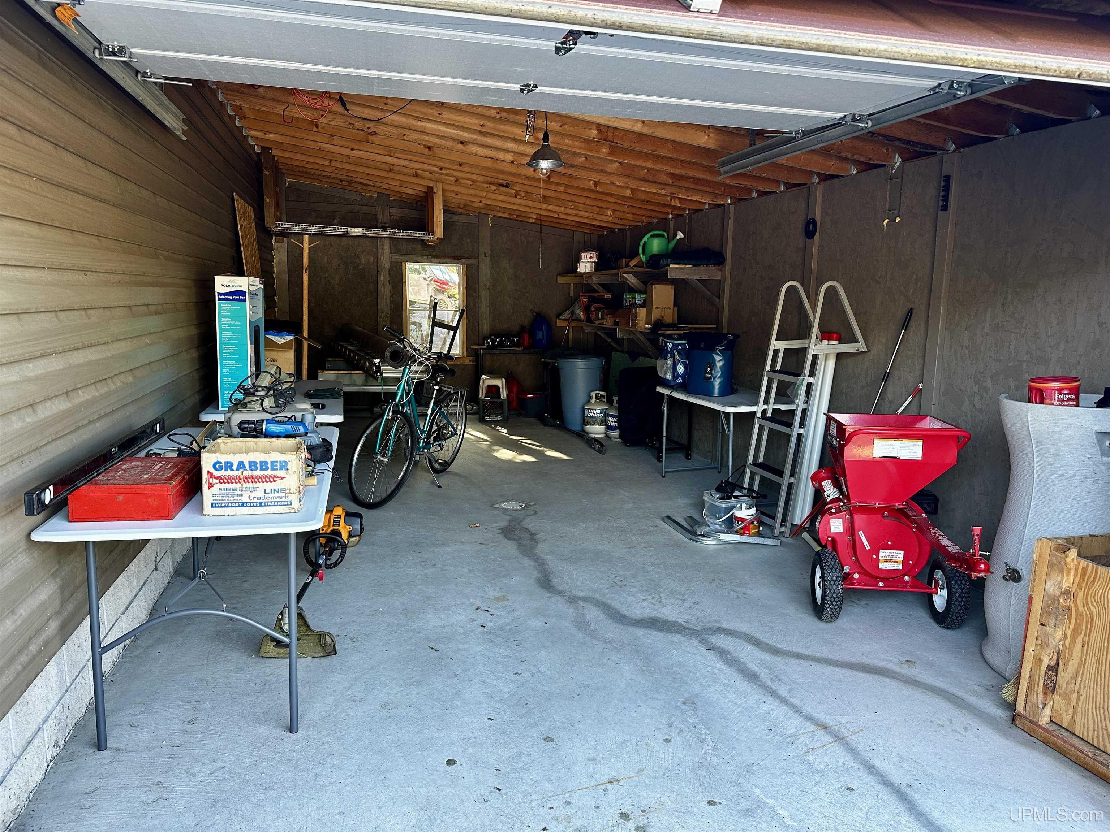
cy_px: 416
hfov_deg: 71.6
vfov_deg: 56.8
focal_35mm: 24
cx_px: 555
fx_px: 770
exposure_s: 1/121
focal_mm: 6.86
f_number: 1.78
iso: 160
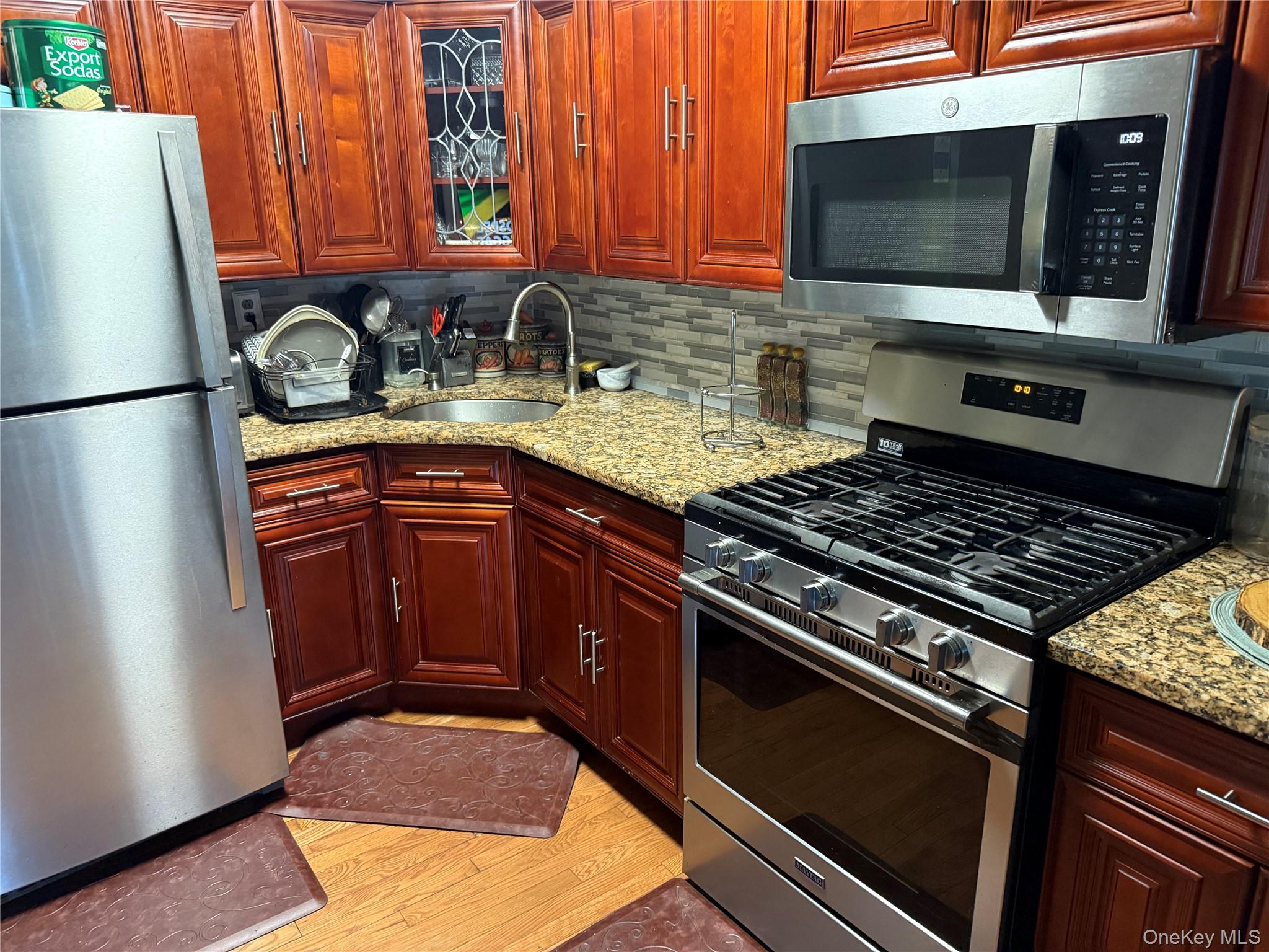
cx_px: 634
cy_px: 476
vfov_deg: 56.8
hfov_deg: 71.6
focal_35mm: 24
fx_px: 880
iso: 800
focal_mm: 6.76
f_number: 1.78
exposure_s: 1/60
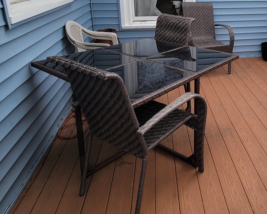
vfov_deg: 43.5
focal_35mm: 32
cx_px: 220
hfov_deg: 51.6
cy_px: 41
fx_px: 253
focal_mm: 2.2
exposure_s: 1/588
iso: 64
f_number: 2.2
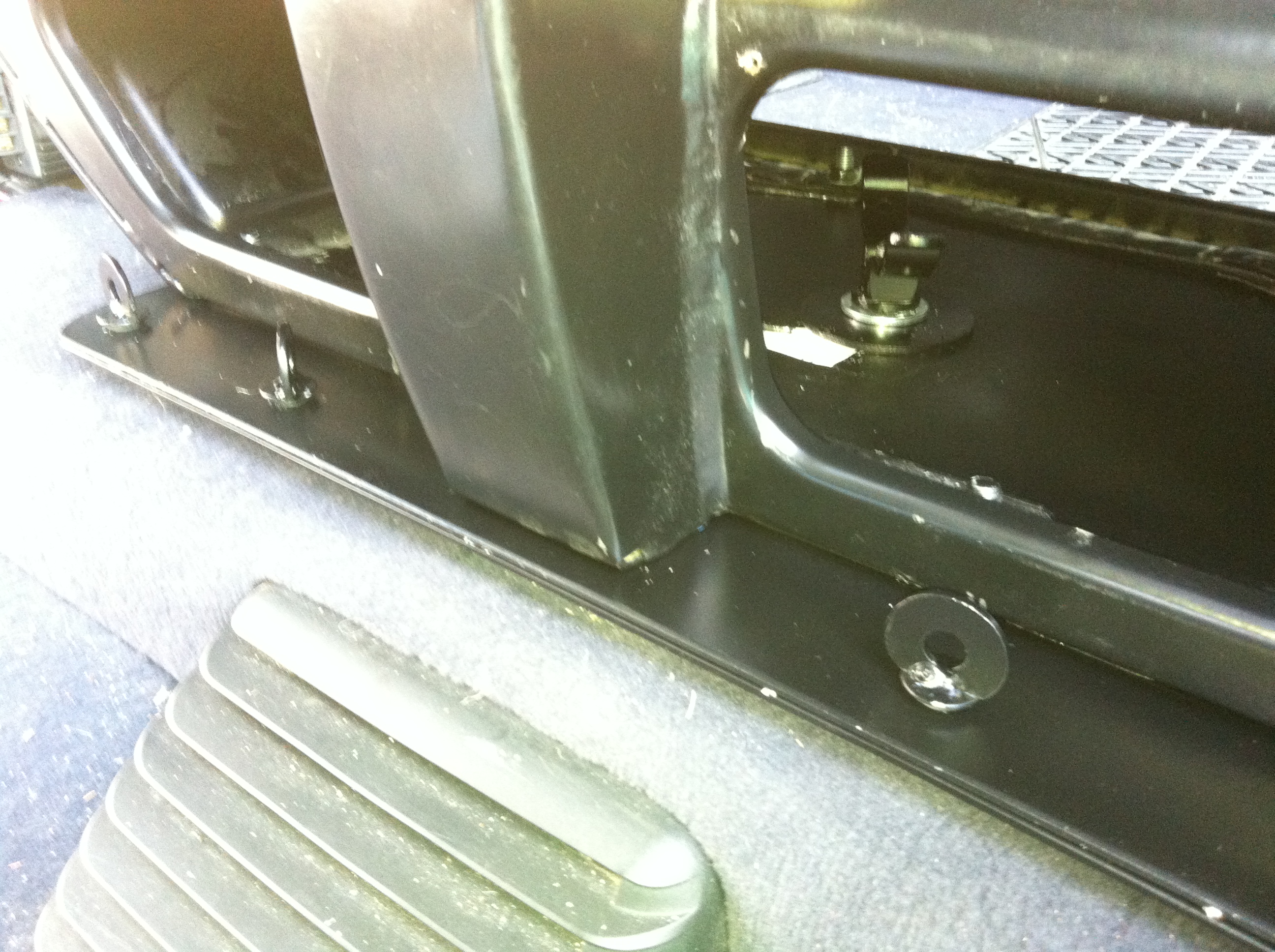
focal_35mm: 35
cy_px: 476
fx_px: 1287
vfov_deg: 40.6
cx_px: 638
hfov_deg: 52.7
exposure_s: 1/15
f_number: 2.8
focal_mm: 3.85
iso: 400
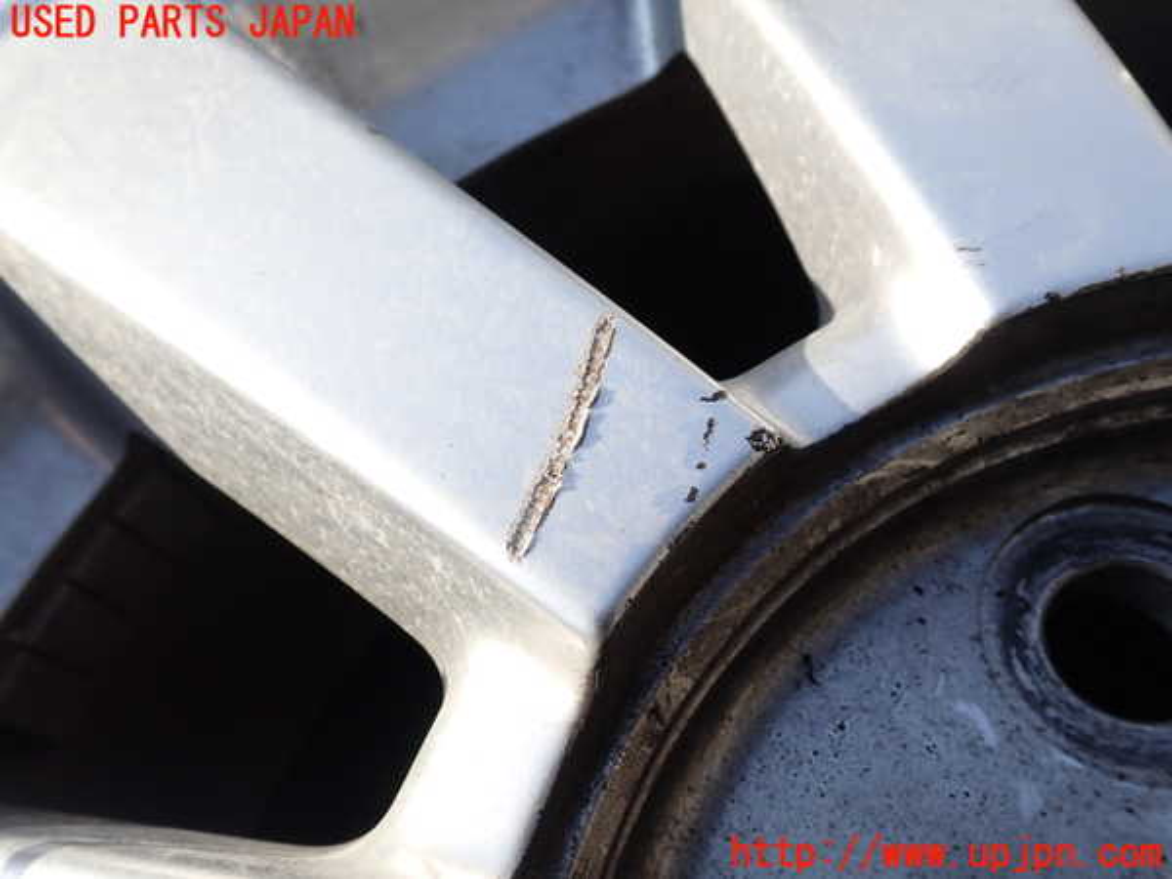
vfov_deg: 46.8
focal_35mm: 30
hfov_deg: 60.0
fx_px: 1016
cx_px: 586
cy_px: 440
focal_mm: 5.4
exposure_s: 1/640
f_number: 3.2
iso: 100
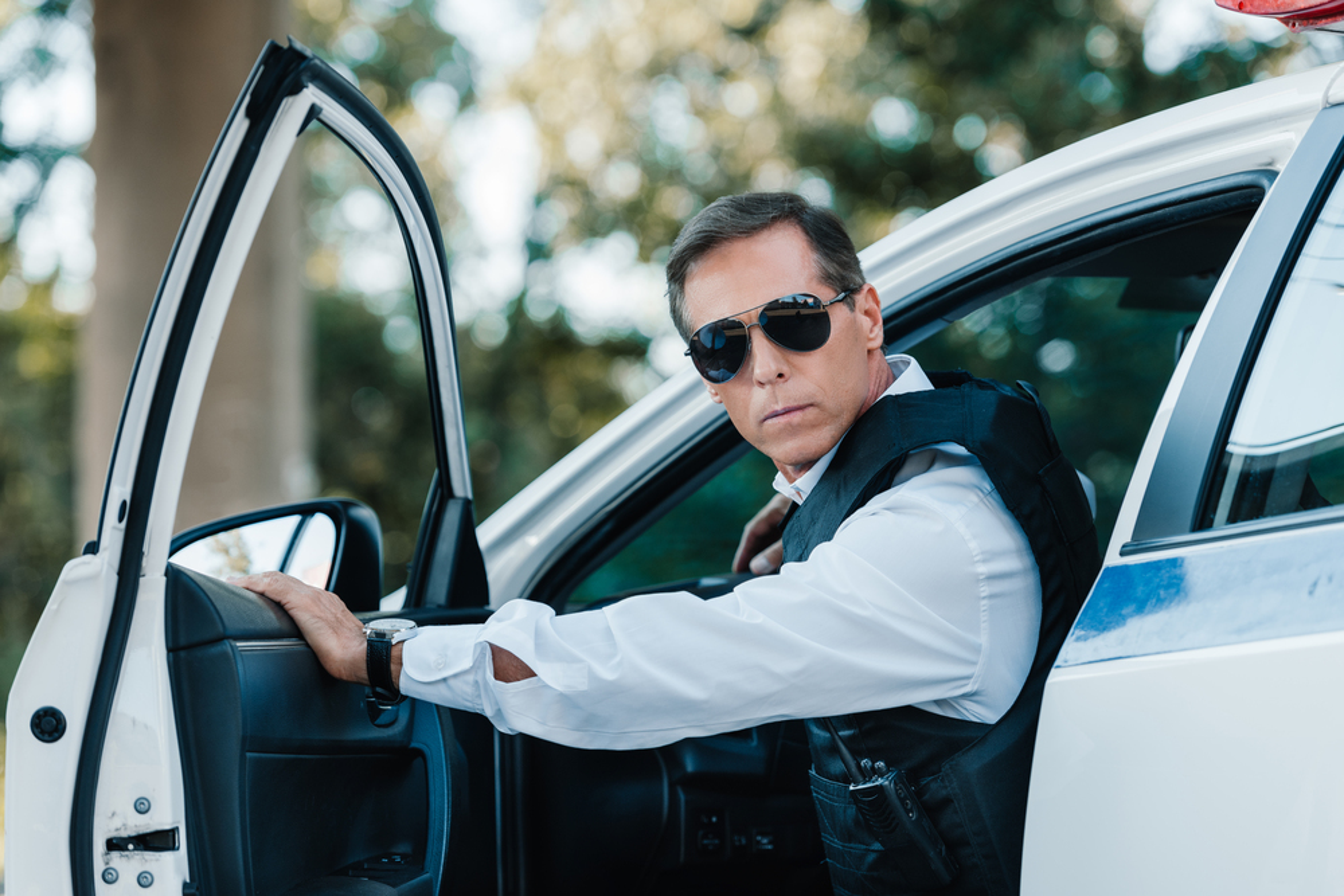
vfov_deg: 11.2
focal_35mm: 122
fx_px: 4555
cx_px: 672
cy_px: 448
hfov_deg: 16.8
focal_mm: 122
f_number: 4
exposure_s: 1/160
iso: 160
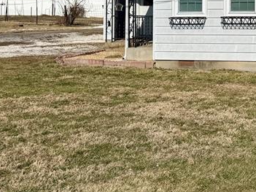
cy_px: -20
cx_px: 310
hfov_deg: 25.0
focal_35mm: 70
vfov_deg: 20.0
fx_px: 518
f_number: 1.78
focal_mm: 6.76
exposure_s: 1/10309
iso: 80
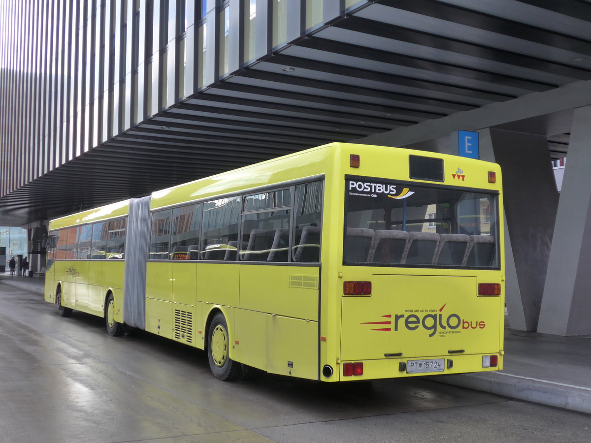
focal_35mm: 41
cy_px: 222
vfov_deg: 35.1
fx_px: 700
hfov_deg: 45.8
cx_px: 296
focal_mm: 8.4
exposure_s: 1/200
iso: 125
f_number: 2.8
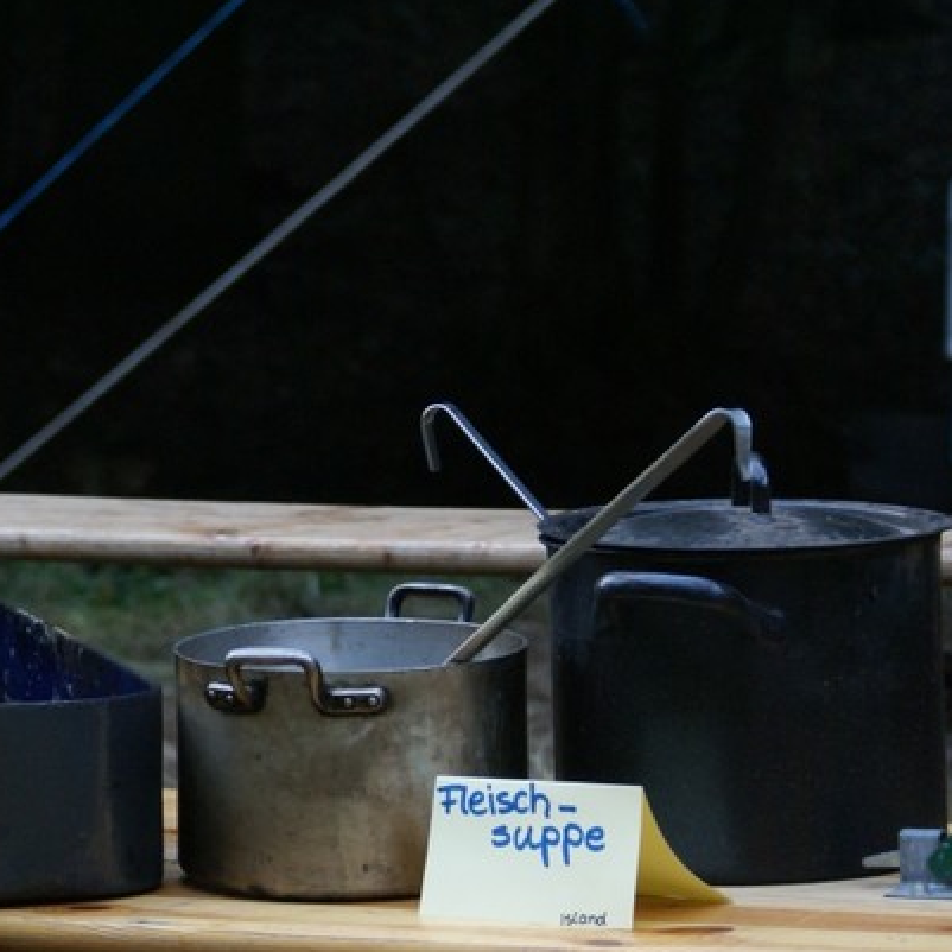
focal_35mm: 178
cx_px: 102
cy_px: 626
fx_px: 5538
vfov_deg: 9.8
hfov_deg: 9.8
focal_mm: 70
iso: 400
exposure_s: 1/60
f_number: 5.6
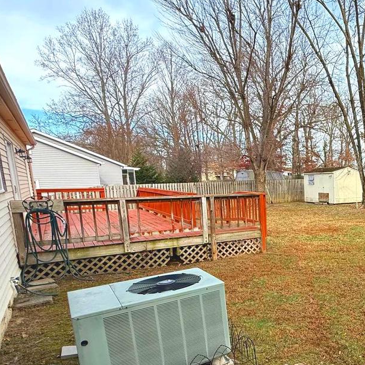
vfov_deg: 54.9
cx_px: 367
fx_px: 346
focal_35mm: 29
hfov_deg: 46.3
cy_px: 231
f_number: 2.2
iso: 64
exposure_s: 1/651
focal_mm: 2.22
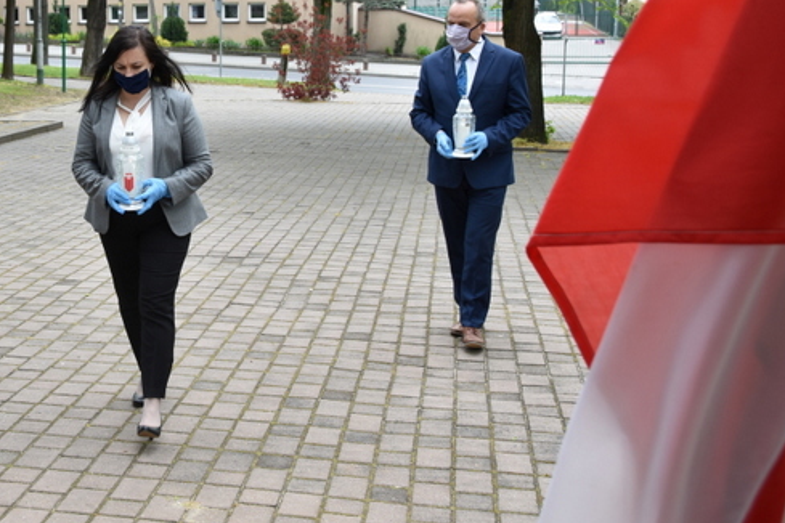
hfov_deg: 35.9
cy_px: 202
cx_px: 180
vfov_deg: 25.0
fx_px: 1177
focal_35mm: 54
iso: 100
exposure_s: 1/100
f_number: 5
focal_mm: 22
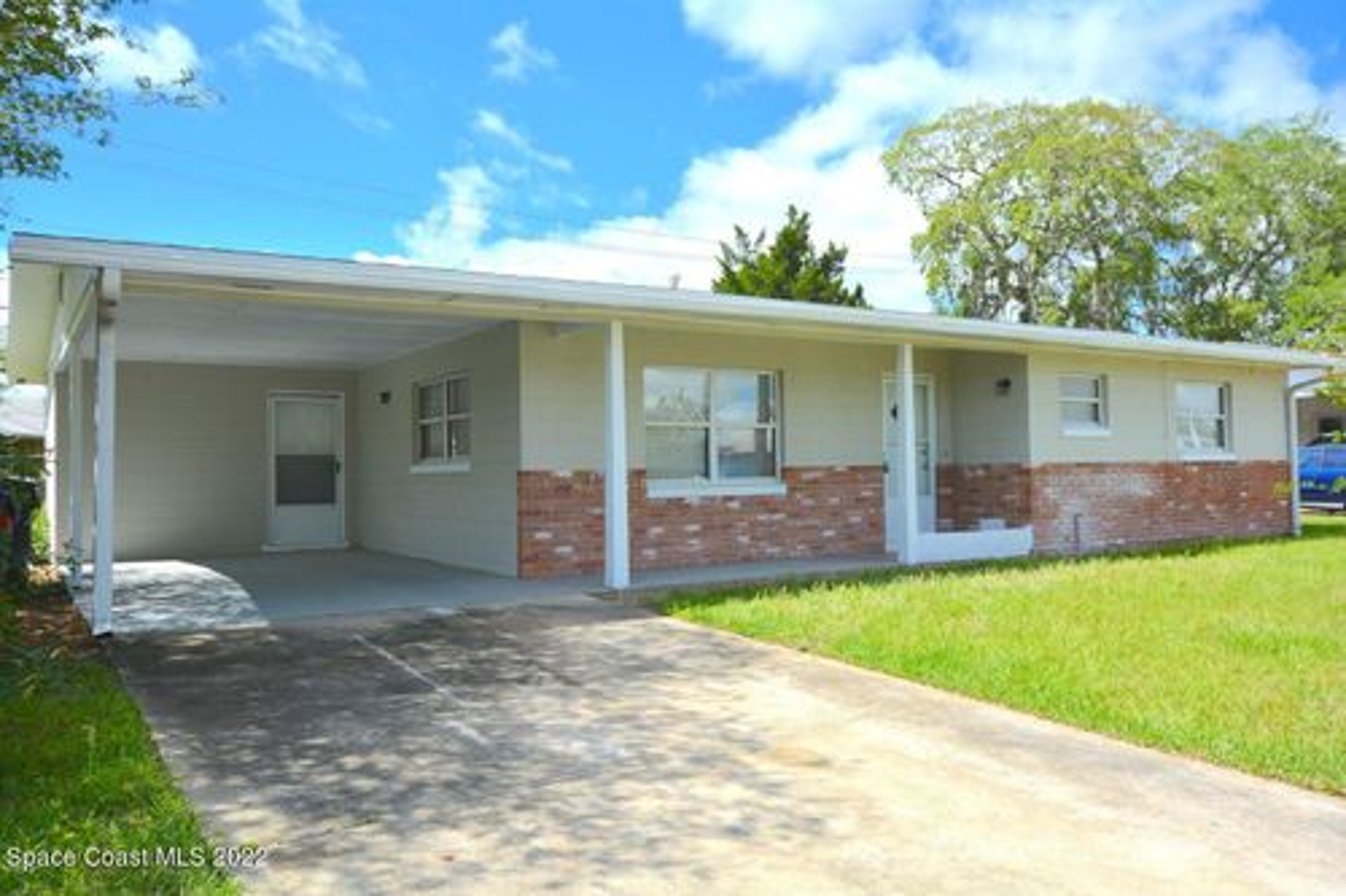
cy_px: 448
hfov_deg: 67.4
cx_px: 673
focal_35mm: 27
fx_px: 1009
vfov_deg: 47.9
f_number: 8
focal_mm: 18
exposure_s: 1/250
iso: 110
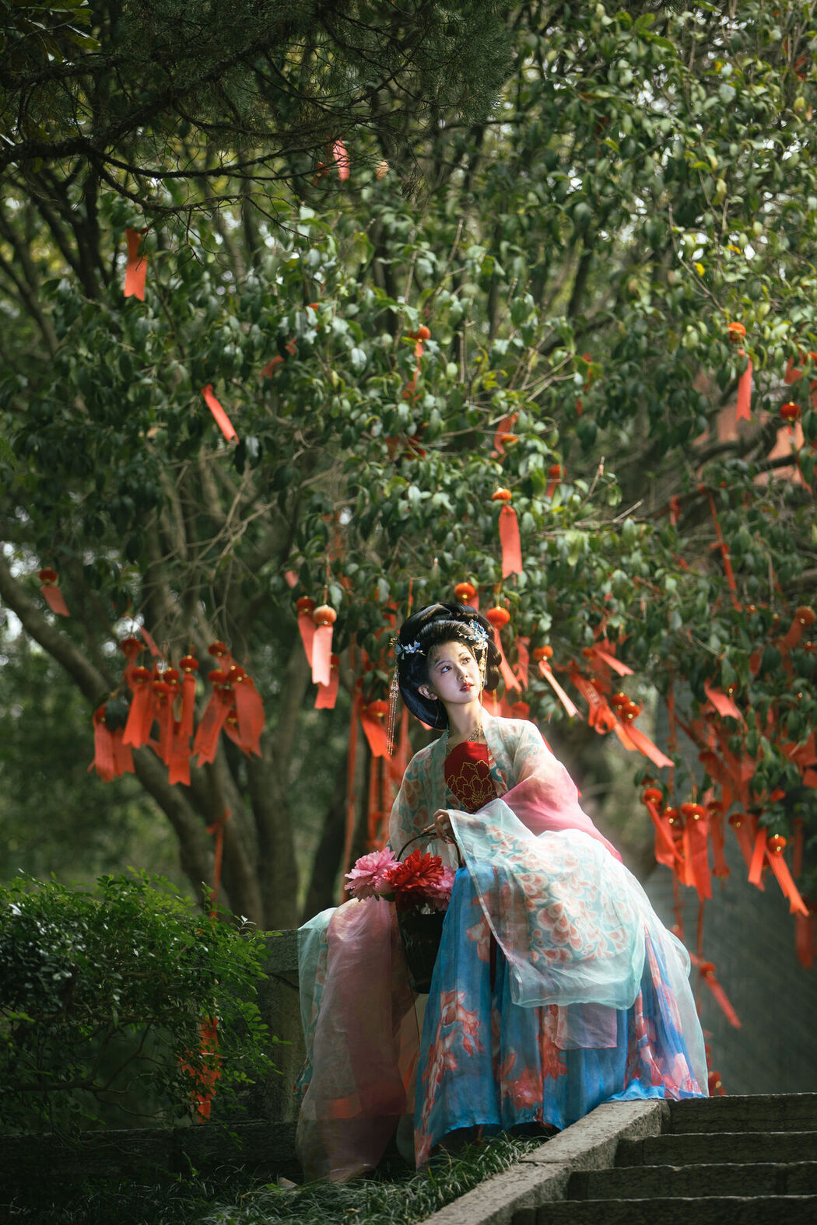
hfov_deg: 9.8
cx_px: 408
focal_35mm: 140
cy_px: 612
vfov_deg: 14.7
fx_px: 4765
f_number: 2.8
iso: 320
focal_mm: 140
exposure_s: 1/320
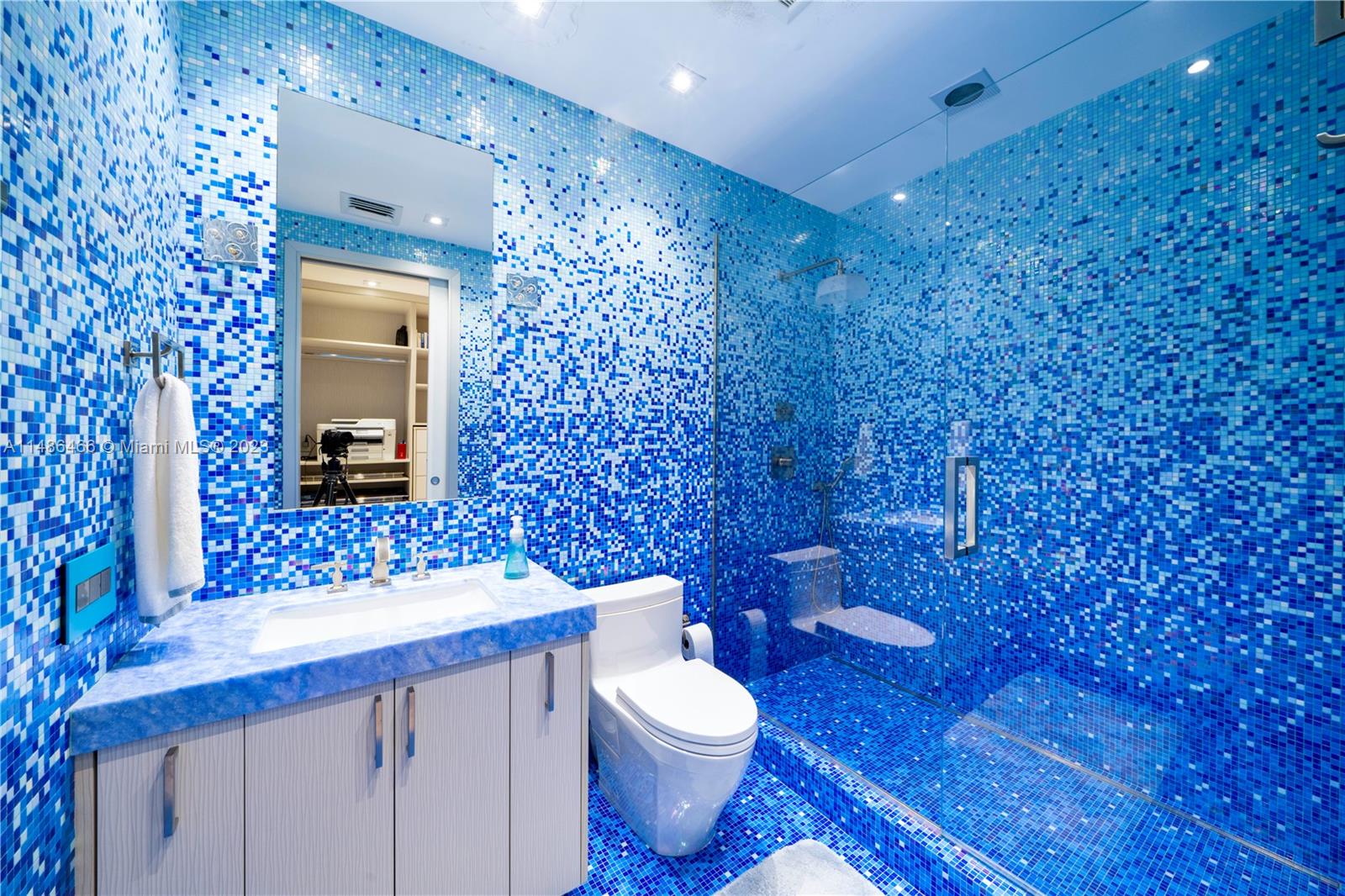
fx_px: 448
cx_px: 672
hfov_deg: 112.6
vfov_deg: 90.0
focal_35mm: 12
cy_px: 448
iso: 250
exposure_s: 1/1.25
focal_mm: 12
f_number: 11
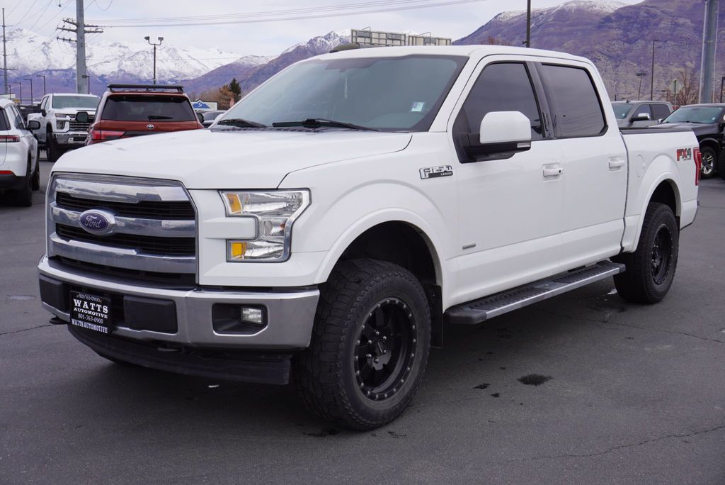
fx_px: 846
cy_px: 242
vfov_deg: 31.9
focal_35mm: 42
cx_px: 362
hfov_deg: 46.4
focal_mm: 28
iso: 100
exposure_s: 1/125
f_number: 9
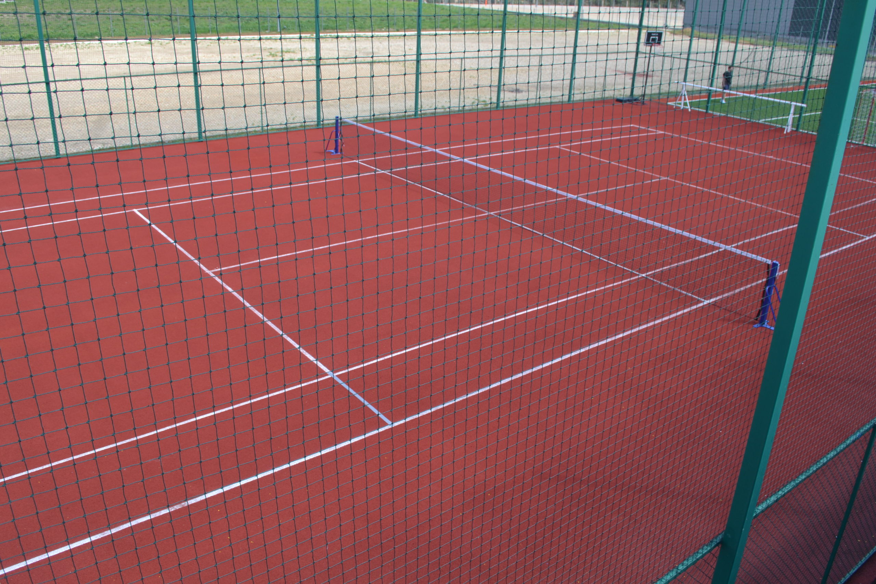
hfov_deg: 61.9
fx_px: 730
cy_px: 292
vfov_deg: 43.6
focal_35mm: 30
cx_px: 438
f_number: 6.3
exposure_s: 1/160
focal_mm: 20
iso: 100
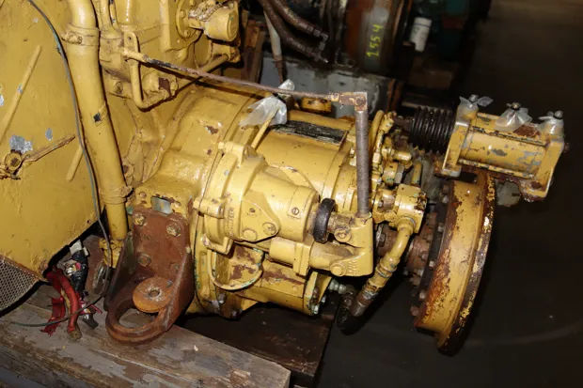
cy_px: 194
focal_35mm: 28
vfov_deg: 46.4
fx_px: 453
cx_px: 292
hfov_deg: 65.5
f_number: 1.8
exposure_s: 1/30
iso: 200
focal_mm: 10.4
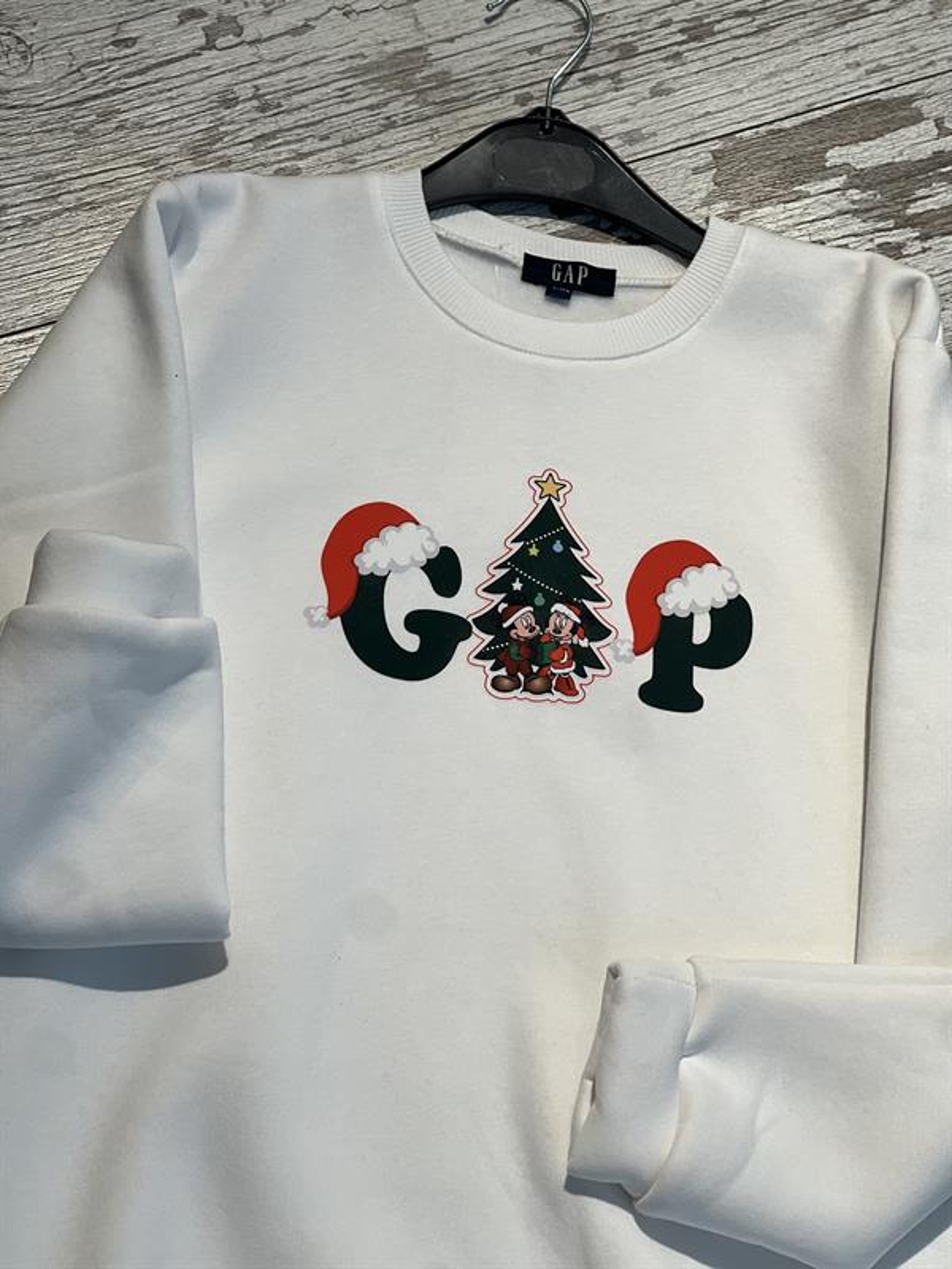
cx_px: 476
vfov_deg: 25.3
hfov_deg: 19.1
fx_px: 2824
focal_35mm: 77
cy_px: 634
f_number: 2.8
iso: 50
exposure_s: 1/100
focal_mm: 9
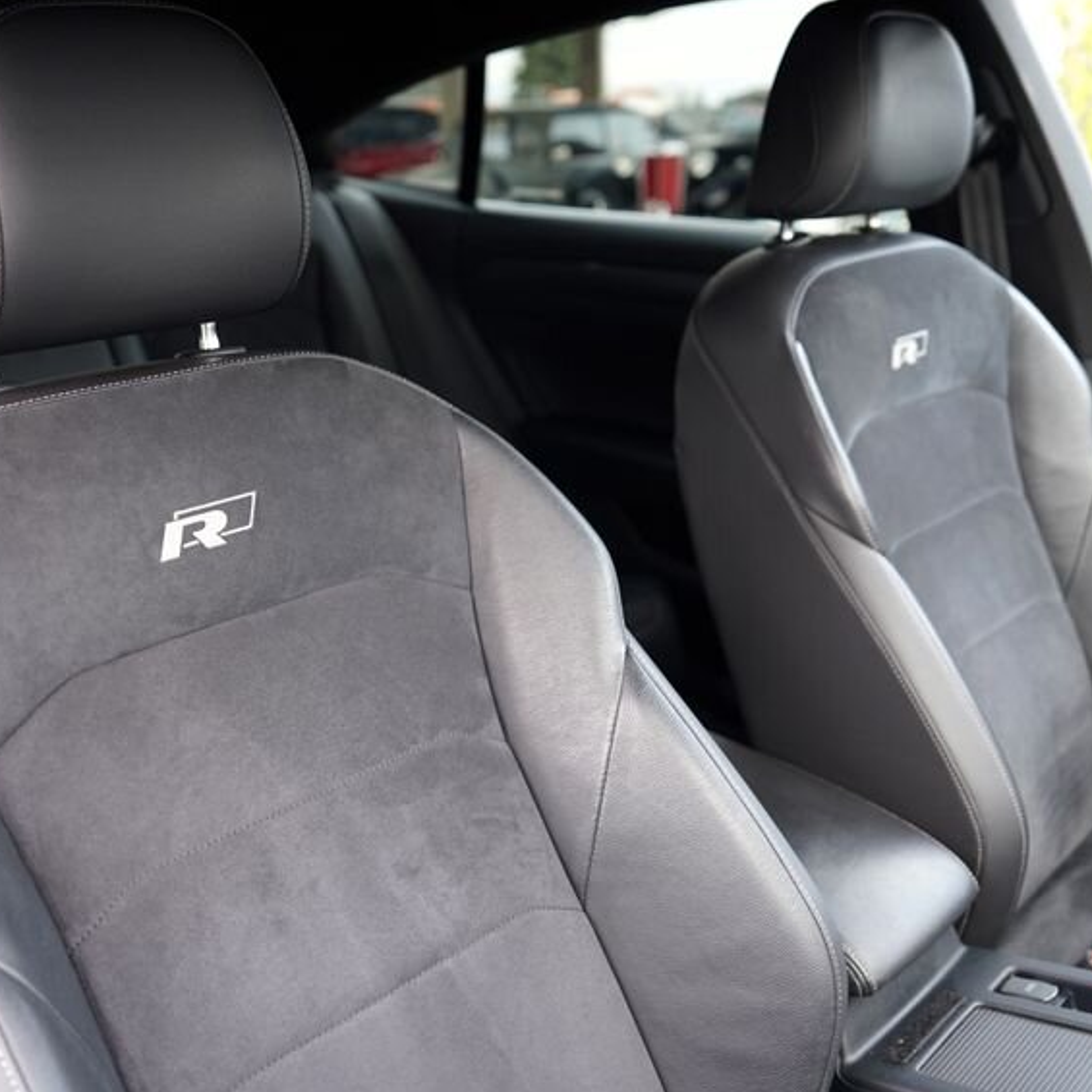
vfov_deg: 44.9
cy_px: 521
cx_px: 530
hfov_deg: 44.9
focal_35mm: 37
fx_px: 1321
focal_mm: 24
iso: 320
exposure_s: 1/30
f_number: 2.8
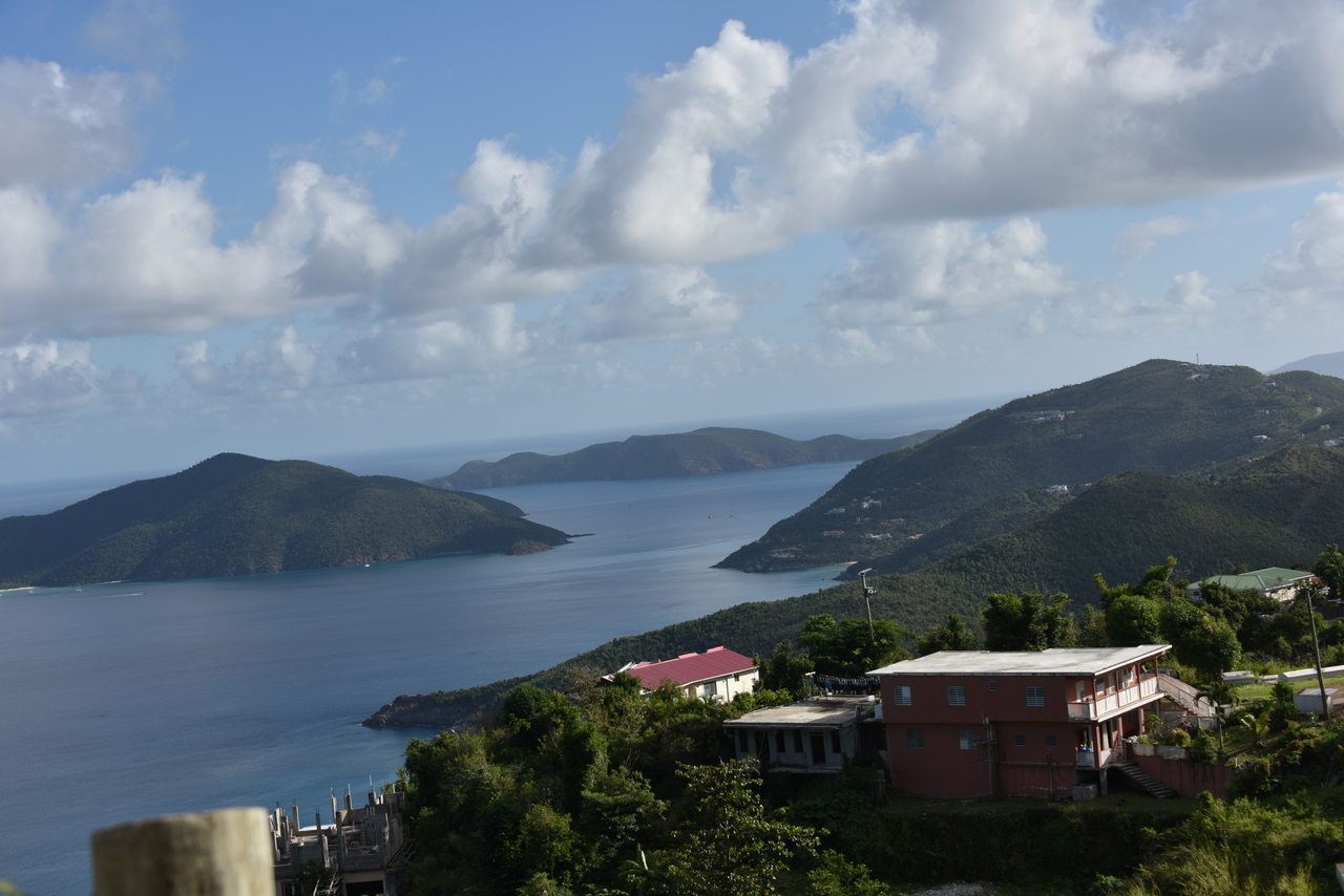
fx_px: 2054
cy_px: 448
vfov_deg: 24.6
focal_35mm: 55
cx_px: 672
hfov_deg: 36.2
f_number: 10
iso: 100
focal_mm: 55
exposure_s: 1/400
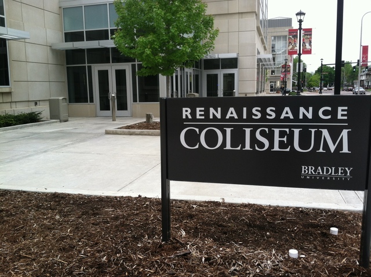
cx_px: 186
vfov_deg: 40.6
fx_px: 375
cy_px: 138
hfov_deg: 52.7
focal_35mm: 35
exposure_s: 1/278
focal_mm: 3.85
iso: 80
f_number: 2.8
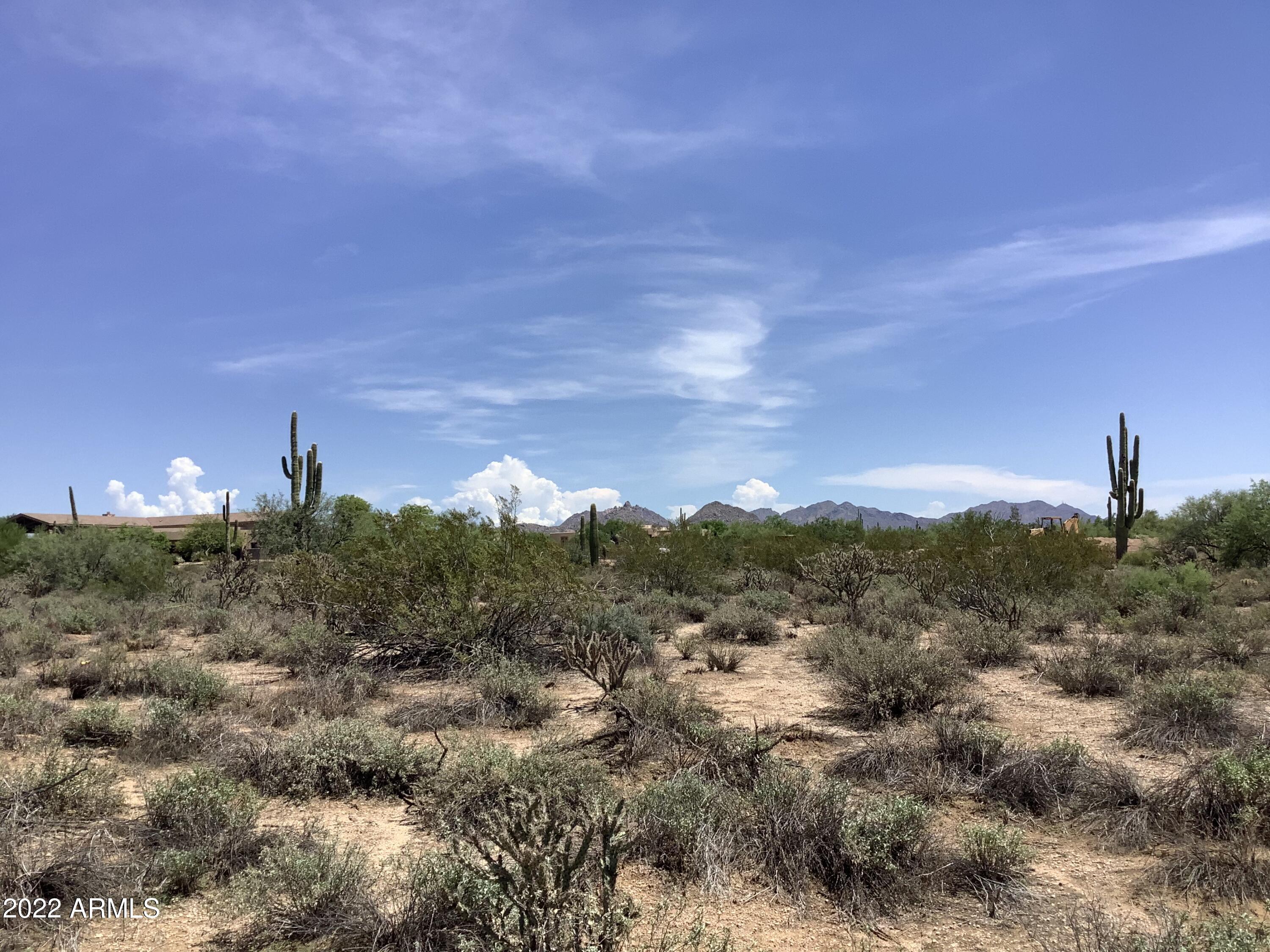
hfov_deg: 58.4
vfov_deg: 45.4
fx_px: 1137
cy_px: 476
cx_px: 635
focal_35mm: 31
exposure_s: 1/1894
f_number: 2.4
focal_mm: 3.3
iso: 25
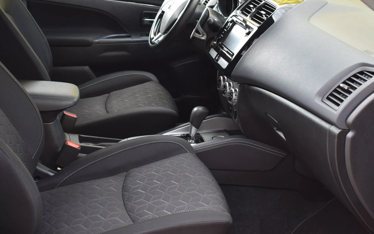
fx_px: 558
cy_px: 97
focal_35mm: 55
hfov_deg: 37.0
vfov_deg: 23.6
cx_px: 212
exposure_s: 1/80
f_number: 4
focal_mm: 23
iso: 400
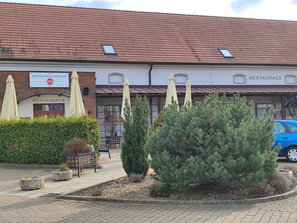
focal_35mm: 24
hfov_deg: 71.6
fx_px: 206
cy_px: 112
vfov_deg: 56.8
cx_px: 148
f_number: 1.89
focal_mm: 5.89
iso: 50
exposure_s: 1/689
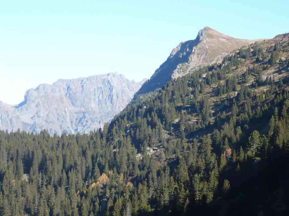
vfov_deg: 14.0
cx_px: 144
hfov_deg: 18.5
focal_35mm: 106
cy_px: 108
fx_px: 885
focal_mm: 11.5
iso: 100
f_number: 4
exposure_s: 1/320
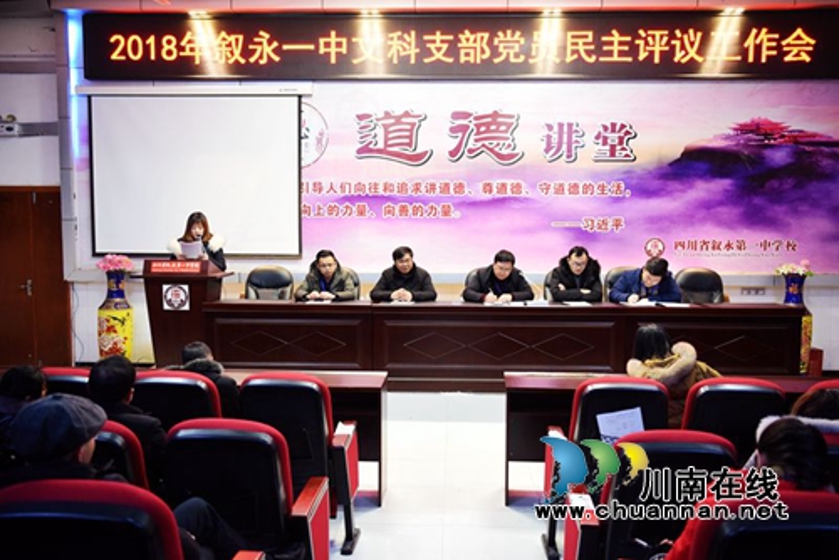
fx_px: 793
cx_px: 420
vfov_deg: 38.9
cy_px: 280
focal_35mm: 34
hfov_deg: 55.8
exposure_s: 1/40
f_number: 2.8
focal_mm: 34
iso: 1000
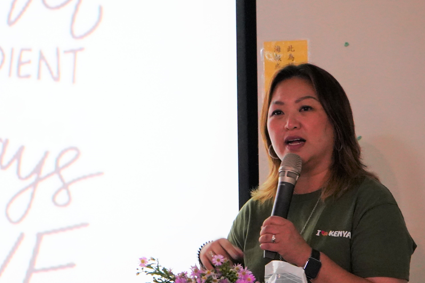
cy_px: 179
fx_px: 1664
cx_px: 266
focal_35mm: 141
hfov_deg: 14.5
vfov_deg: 9.7
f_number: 5.6
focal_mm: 70
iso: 6400
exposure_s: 1/80
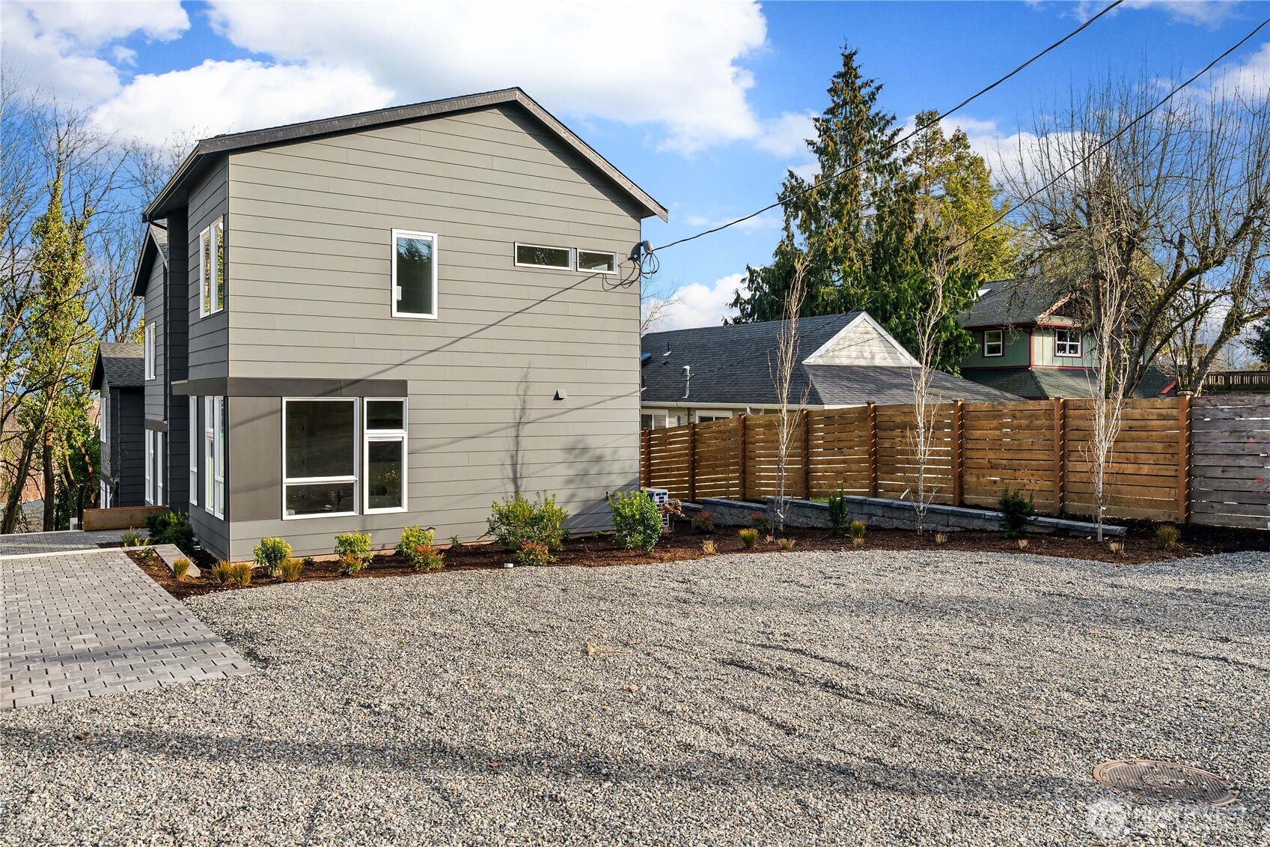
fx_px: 882
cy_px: 424
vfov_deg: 51.3
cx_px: 635
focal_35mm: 25
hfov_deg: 71.5
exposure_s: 1/500
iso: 200
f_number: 8
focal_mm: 17
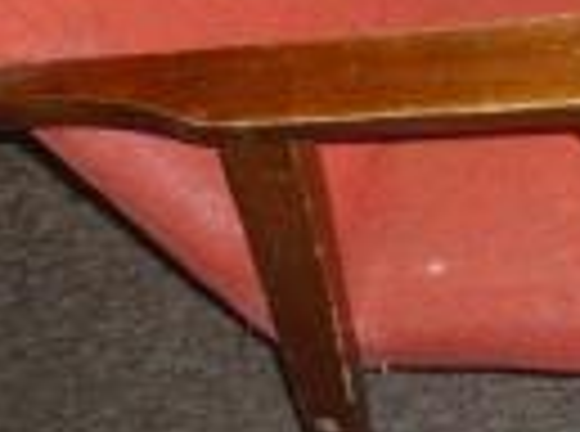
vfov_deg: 11.7
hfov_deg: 16.0
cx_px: 495
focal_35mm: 122
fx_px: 2038
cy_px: -166
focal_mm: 5.8
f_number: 2.8
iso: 160
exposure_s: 1/30
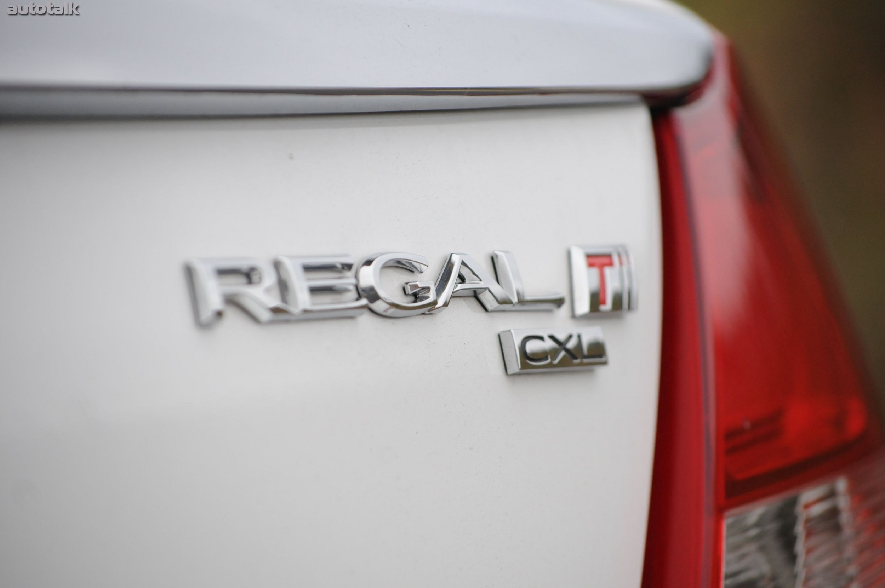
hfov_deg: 13.1
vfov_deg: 8.7
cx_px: 442
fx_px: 3868
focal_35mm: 158
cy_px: 294
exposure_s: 1/1000
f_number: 5.6
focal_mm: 105
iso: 800
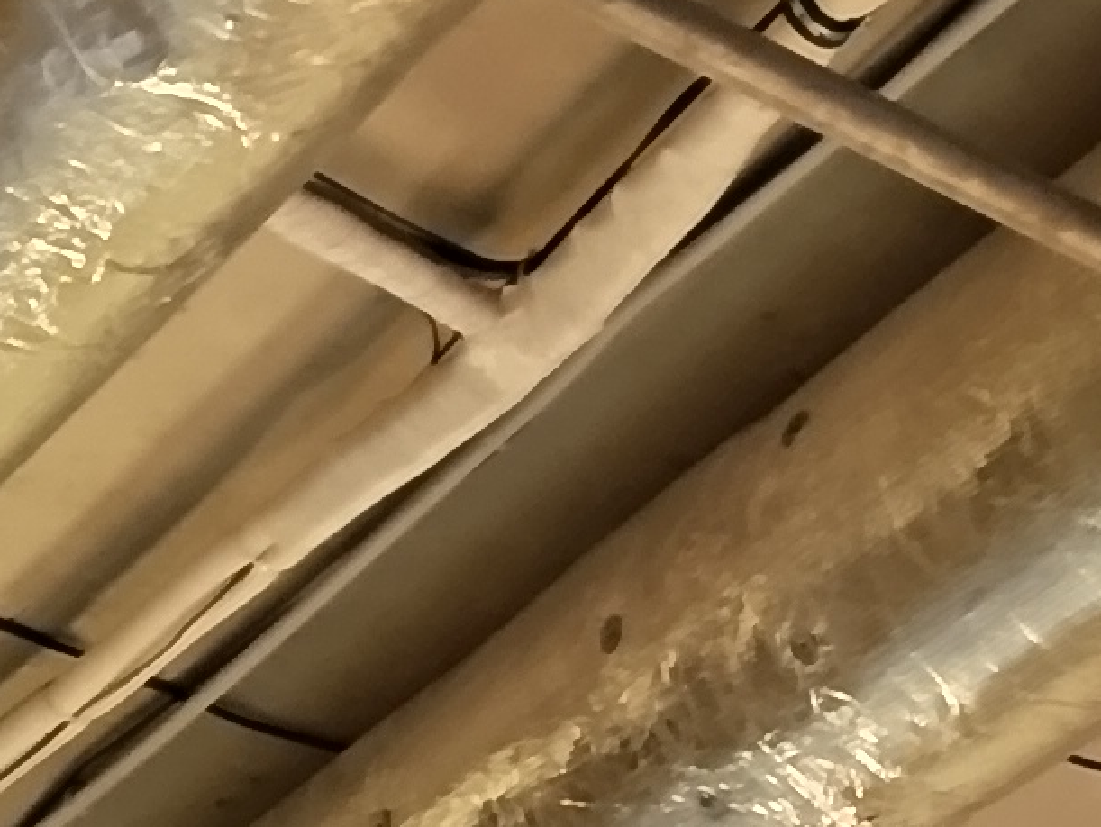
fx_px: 4997
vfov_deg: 8.2
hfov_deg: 12.4
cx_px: 1063
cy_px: 2420
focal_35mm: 157
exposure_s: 1/25
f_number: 1.7
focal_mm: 5.31
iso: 1289
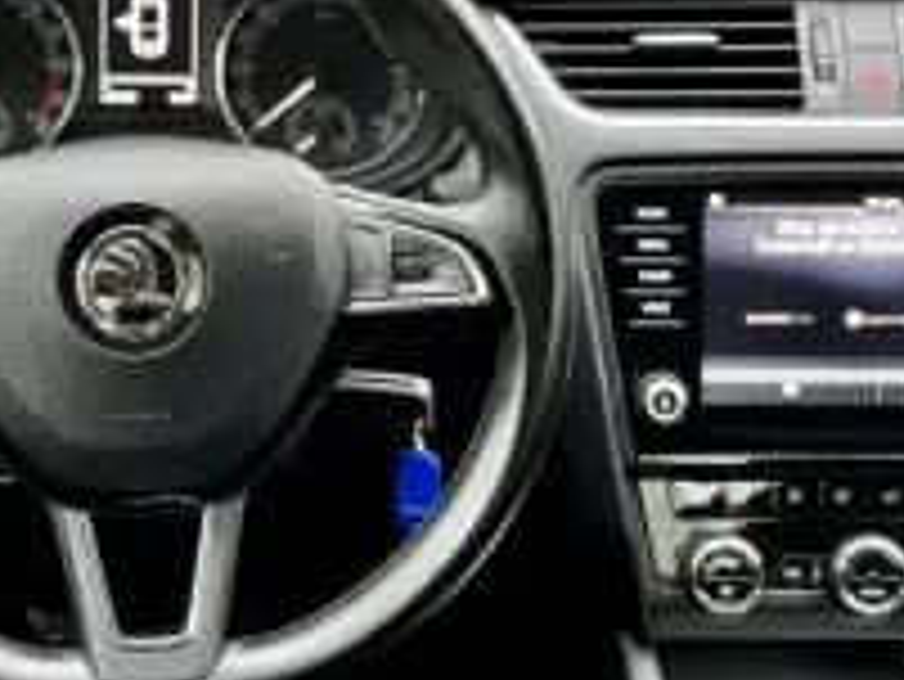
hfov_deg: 22.6
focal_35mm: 86
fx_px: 2247
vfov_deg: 17.2
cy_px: 302
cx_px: 297
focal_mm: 6.76
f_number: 1.78
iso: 250
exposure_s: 1/47
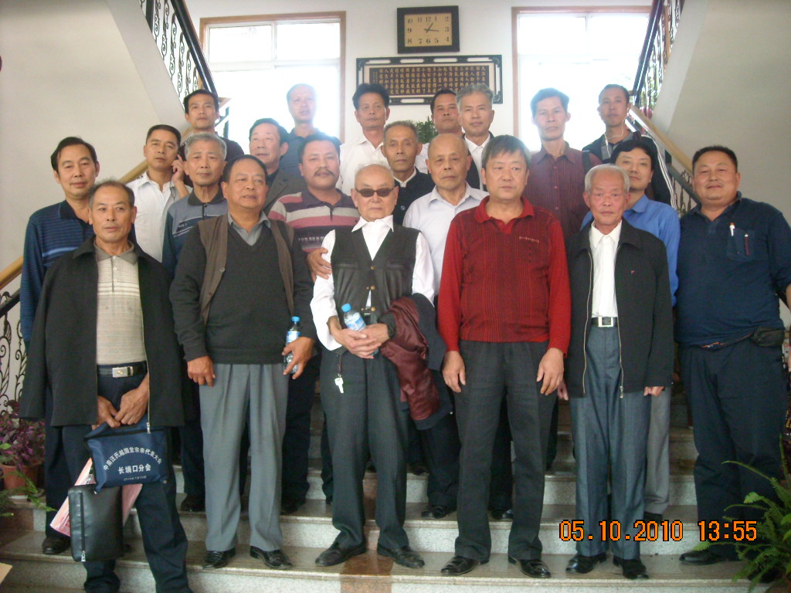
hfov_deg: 52.6
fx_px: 800
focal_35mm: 35
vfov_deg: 40.7
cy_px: 296
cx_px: 396
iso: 383
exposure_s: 1/60
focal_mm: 5.7
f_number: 2.8
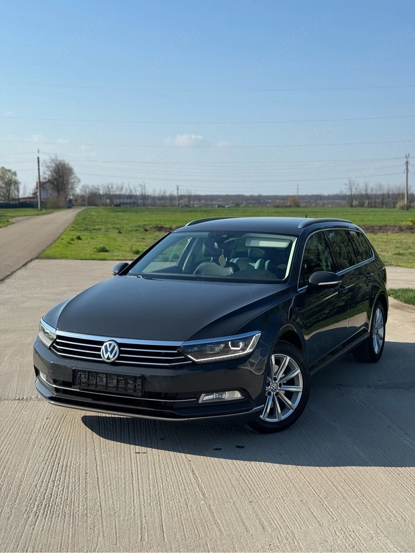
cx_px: 208
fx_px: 768
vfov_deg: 39.7
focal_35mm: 48
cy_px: 276
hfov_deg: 30.3
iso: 64
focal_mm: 6.76
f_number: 1.78
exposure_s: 1/4975
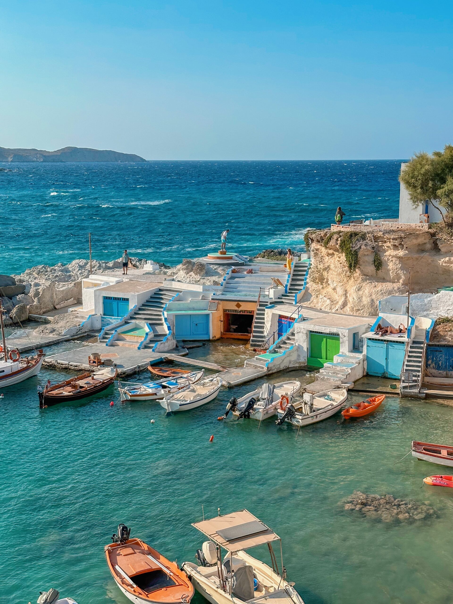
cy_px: 302
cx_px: 226
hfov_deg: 30.3
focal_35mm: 48
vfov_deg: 39.7
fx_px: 838
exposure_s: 1/4400
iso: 64
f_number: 1.8
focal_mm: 6.86
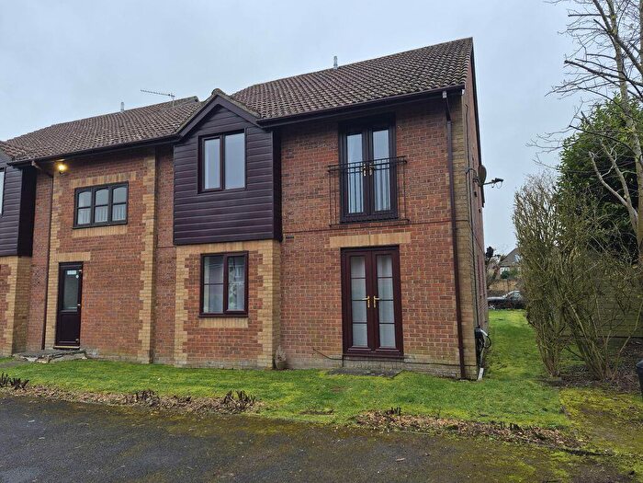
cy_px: 242
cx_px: 322
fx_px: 427
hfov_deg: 73.9
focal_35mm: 23
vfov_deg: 58.9
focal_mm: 5.4
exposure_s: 1/180
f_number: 1.8
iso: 40
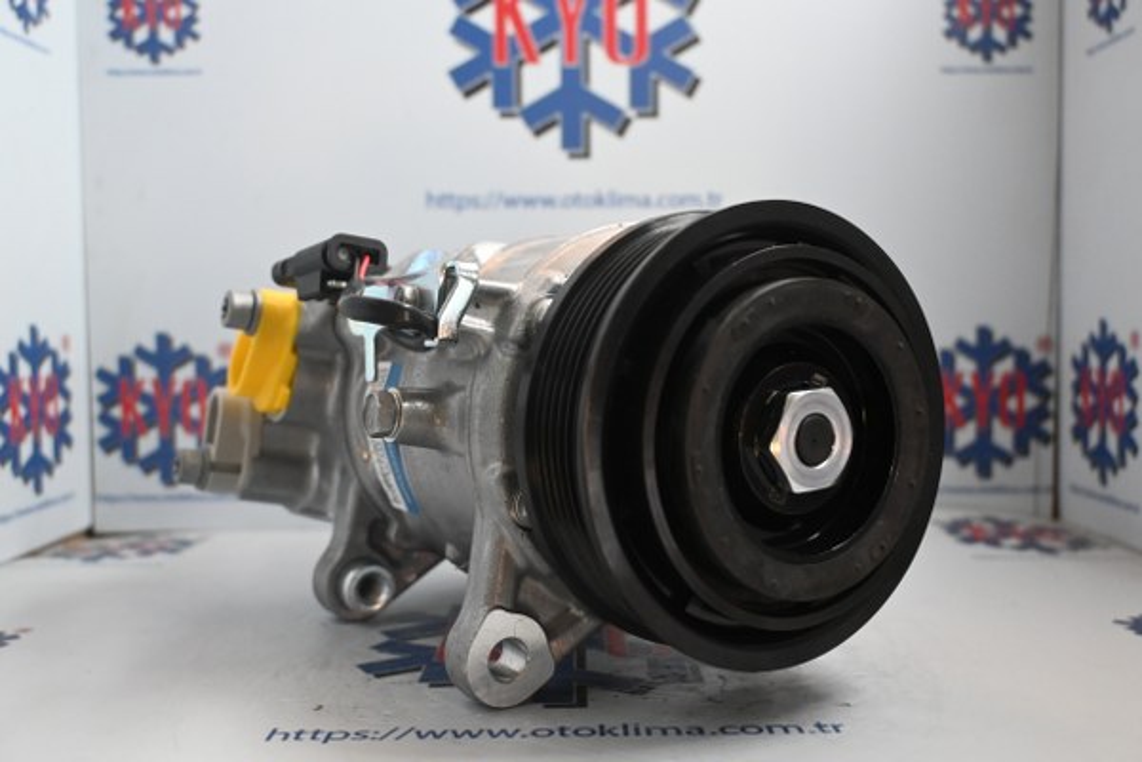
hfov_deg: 55.1
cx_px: 571
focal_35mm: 34
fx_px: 1094
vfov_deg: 38.4
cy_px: 381
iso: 1800
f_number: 4.2
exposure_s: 1/125
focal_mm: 23
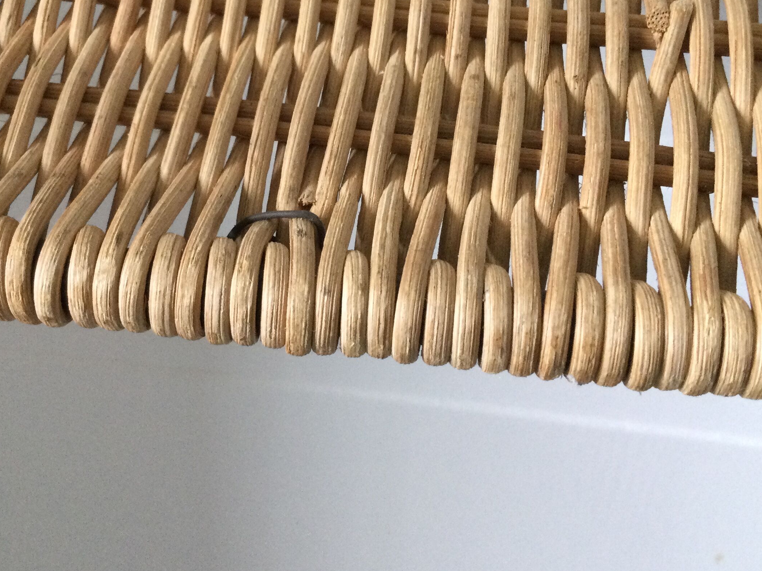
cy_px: 203
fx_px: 1057
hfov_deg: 39.5
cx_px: 303
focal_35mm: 48
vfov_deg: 30.1
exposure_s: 1/33
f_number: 2.4
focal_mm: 3.3
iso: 160
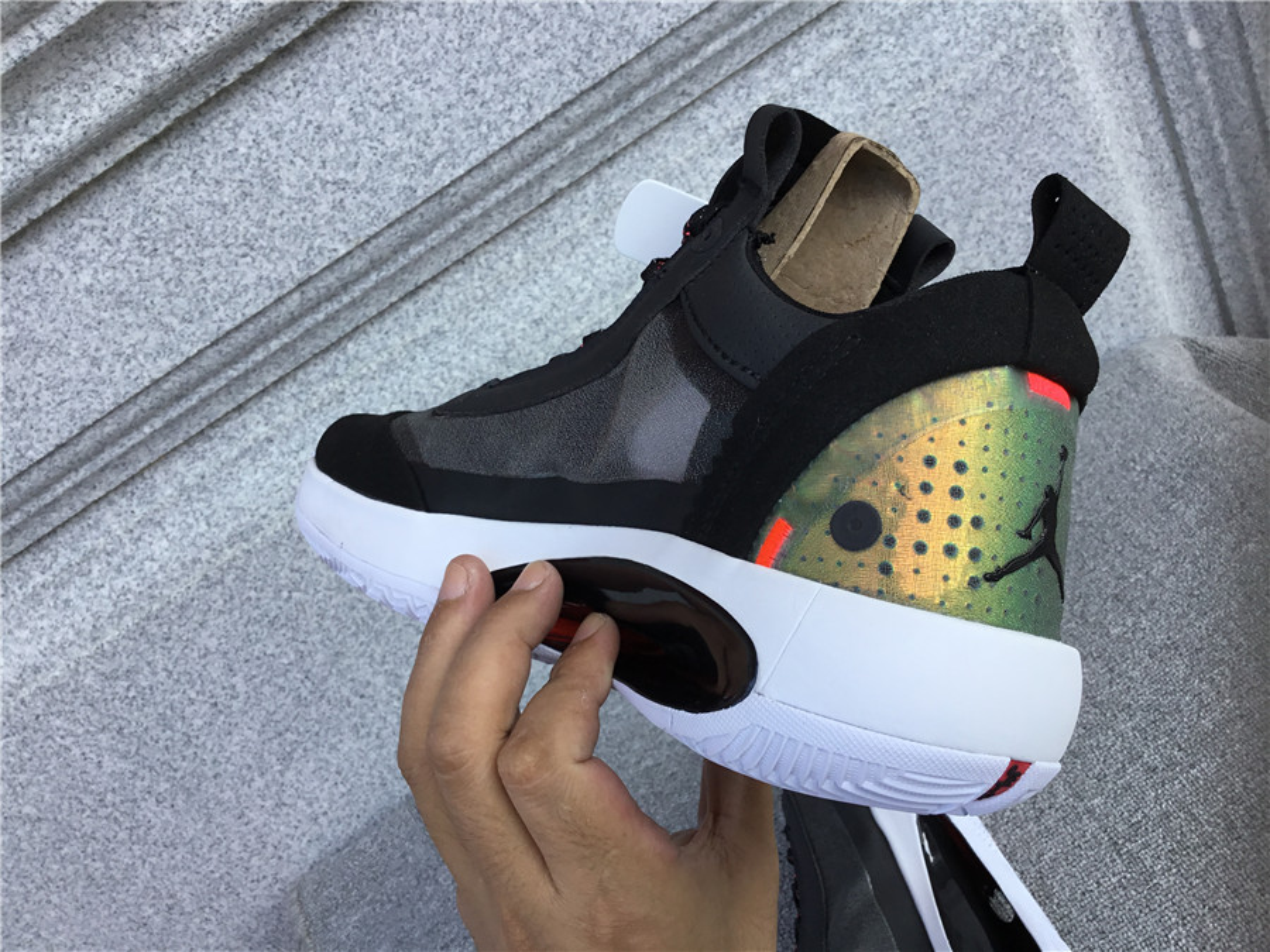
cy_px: 476
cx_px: 635
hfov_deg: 58.4
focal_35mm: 31
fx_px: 1137
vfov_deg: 45.4
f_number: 2.4
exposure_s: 1/310
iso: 25
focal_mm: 3.3
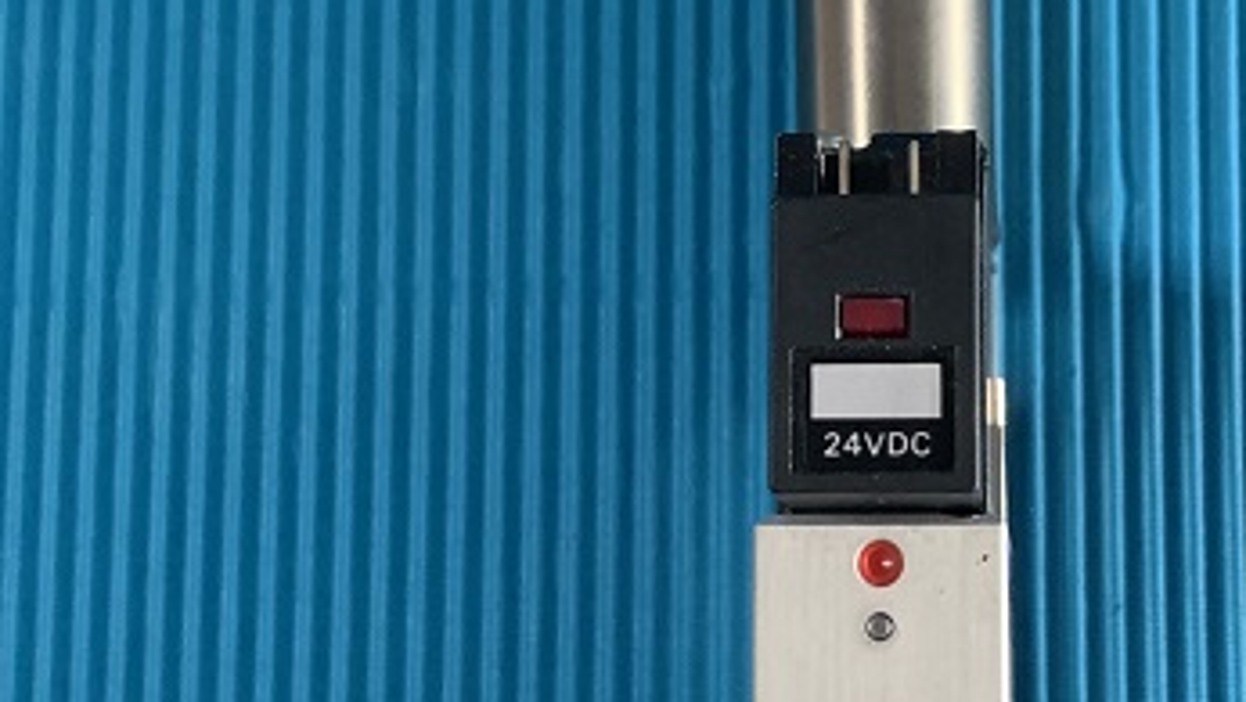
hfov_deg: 31.6
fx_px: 2182
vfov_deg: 18.3
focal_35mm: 66
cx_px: 848
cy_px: 430
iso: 320
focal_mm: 4.25
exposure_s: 1/60
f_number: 1.8
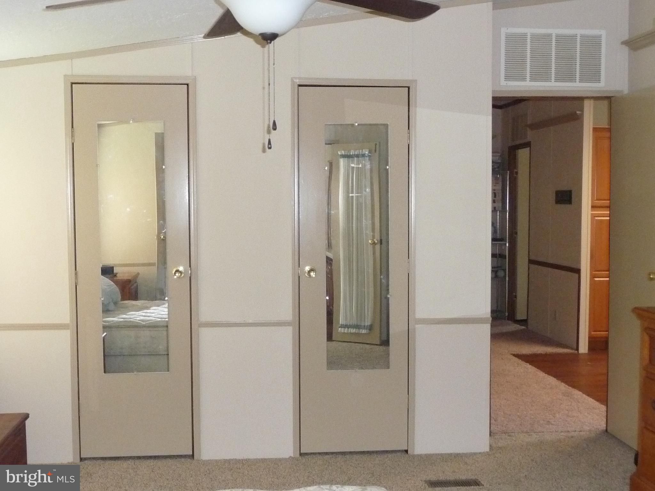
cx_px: 328
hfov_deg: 37.5
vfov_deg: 28.6
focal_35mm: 51
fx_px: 965
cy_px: 246
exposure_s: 1/30
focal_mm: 6.7
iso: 500
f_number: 3.9
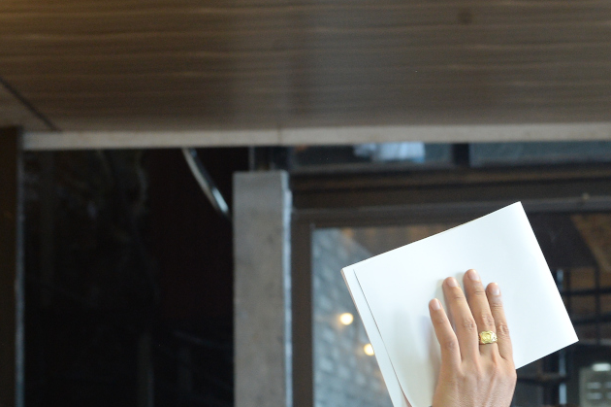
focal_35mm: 119
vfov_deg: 11.4
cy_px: 388
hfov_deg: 17.1
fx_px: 2018
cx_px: 466
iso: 1600
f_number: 7.1
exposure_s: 1/20
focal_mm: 50
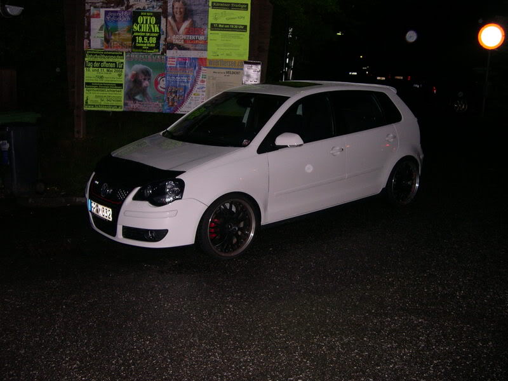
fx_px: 558
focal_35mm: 38
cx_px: 254
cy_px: 190
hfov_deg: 49.0
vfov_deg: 37.7
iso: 259
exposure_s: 1/60
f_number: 2.8
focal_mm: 8
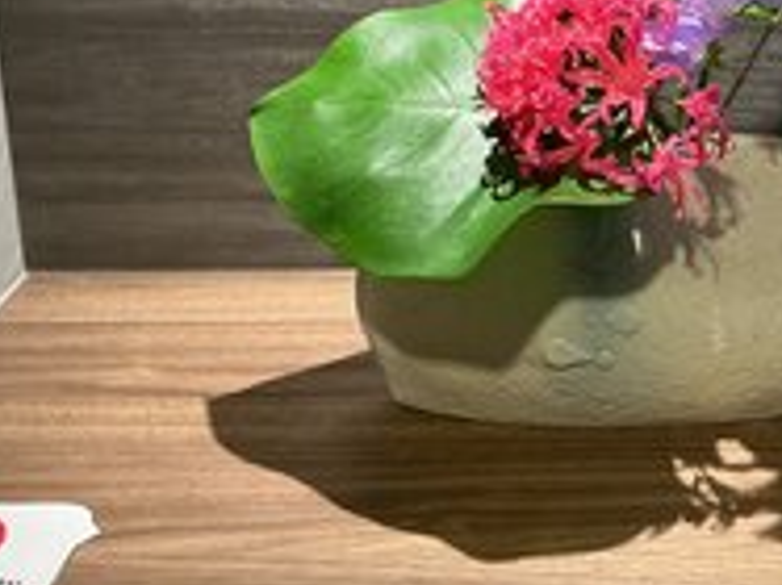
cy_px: 25
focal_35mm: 62
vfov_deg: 22.8
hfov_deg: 30.0
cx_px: 686
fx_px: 1400
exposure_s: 1/60
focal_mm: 3
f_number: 1.8
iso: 125
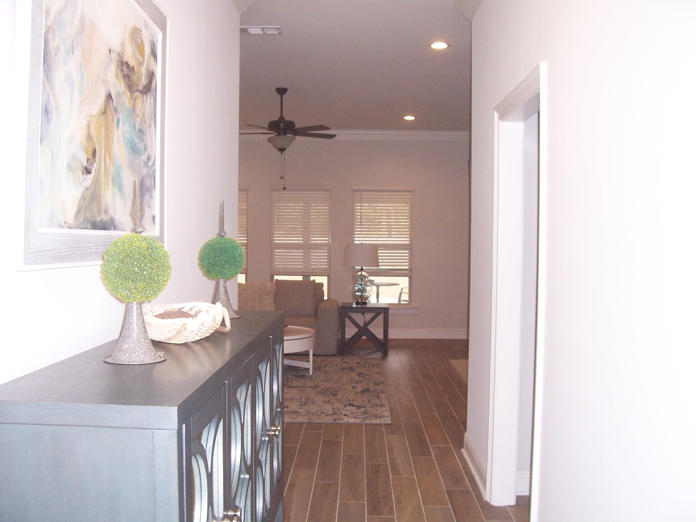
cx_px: 348
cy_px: 261
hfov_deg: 54.0
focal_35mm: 34
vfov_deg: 41.8
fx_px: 684
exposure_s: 1/60
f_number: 2.7
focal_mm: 5.6
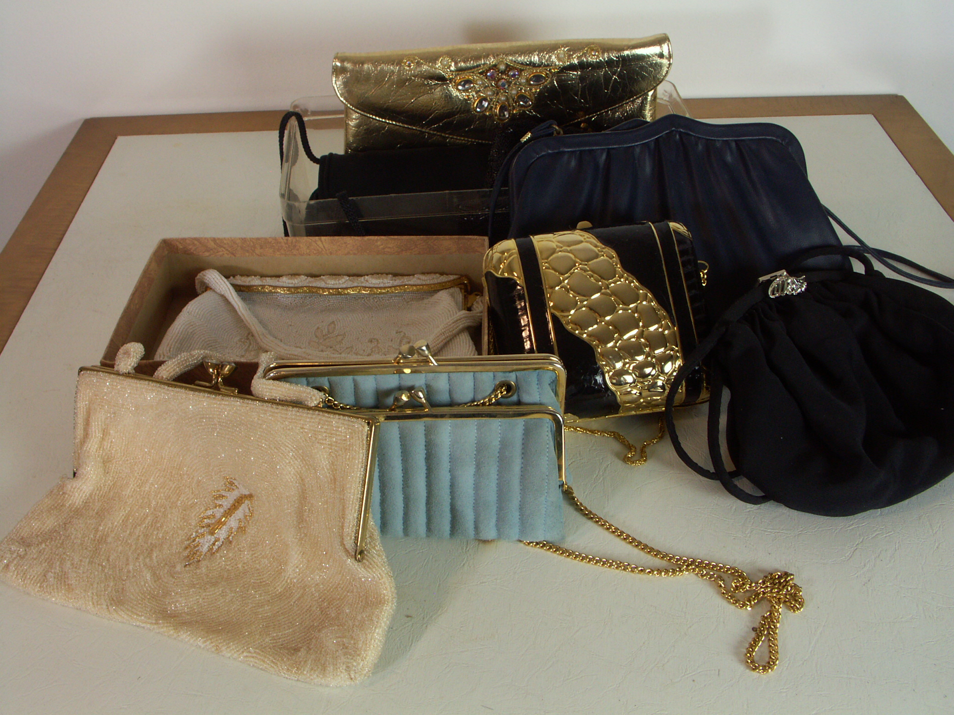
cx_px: 477
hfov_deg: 54.0
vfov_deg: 41.8
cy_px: 358
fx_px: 937
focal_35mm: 34
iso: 100
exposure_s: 1/13
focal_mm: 8.77
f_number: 7.1
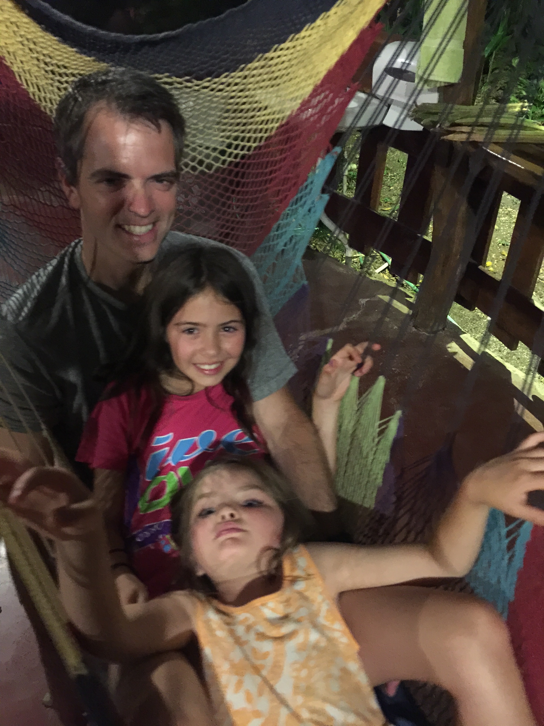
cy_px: 363
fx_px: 608
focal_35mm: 29
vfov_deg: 61.7
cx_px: 272
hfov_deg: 48.2
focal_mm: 4.15
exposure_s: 1/4
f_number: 2.2
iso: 250
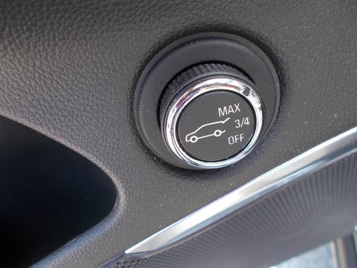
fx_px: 268
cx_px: 178
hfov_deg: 67.3
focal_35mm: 26
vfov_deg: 53.1
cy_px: 134
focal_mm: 4.6
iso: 80
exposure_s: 1/30
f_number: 3.2
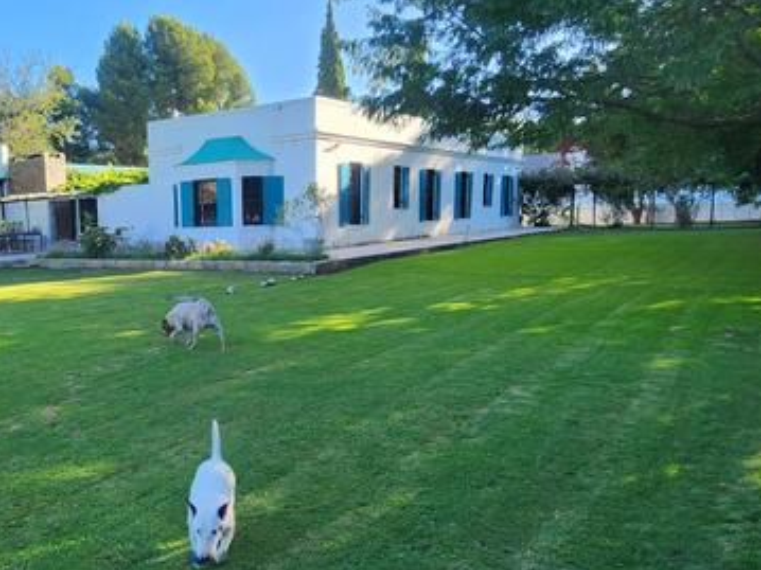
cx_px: 182
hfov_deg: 58.2
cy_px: 328
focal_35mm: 29
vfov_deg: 48.0
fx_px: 637
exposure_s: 1/278
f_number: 2.2
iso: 50
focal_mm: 2.2
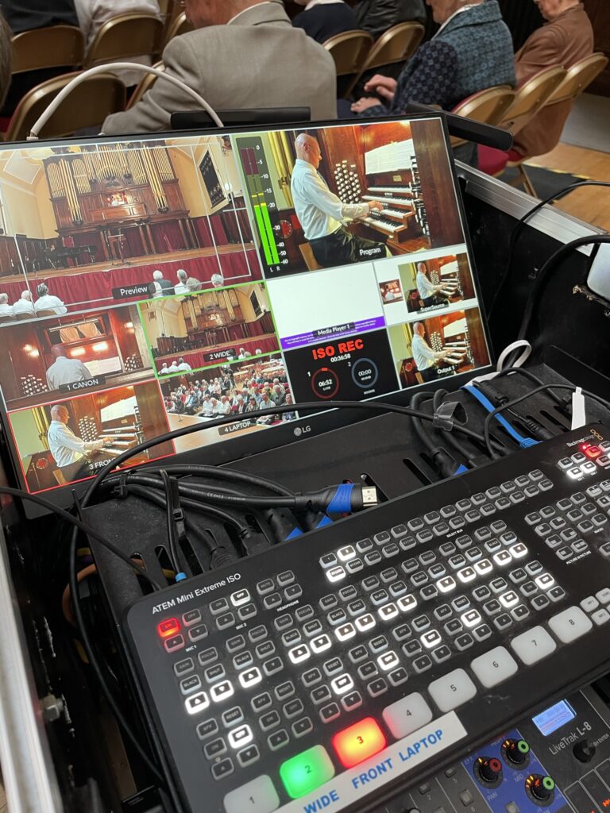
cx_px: 305
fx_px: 611
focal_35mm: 26
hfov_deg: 53.1
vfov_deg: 67.3
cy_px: 406
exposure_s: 1/65
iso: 125
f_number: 1.6
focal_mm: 4.2
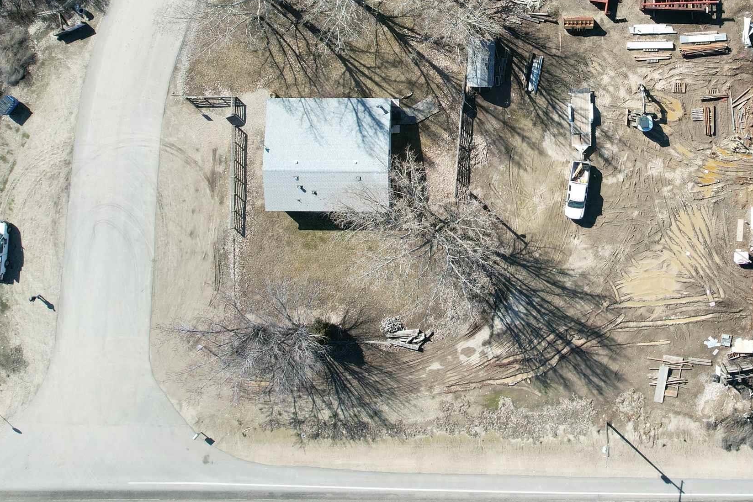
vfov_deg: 31.5
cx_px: 547
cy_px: 74
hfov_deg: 46.0
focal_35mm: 41
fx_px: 858
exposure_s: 1/1000
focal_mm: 8.38
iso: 110
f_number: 2.8
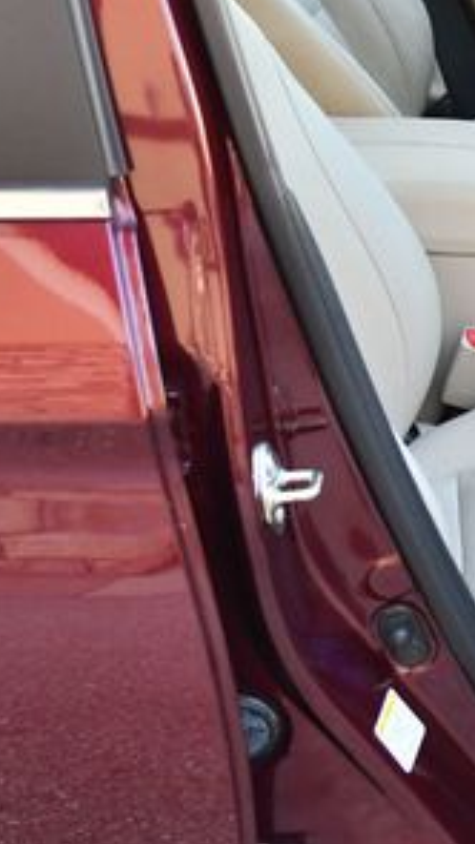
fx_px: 1836
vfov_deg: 25.7
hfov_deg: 13.4
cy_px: 243
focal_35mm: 82
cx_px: 824
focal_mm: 18
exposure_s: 1/250
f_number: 3.5
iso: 800
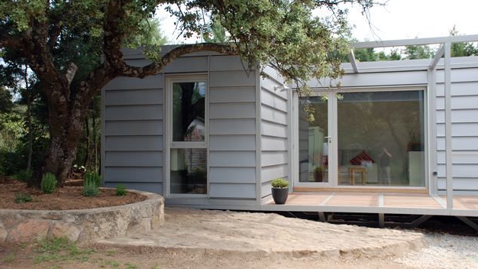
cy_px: 128
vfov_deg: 26.5
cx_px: 239
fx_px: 570
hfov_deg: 45.5
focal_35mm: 45
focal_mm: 28
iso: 100
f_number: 5.6
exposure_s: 1/125
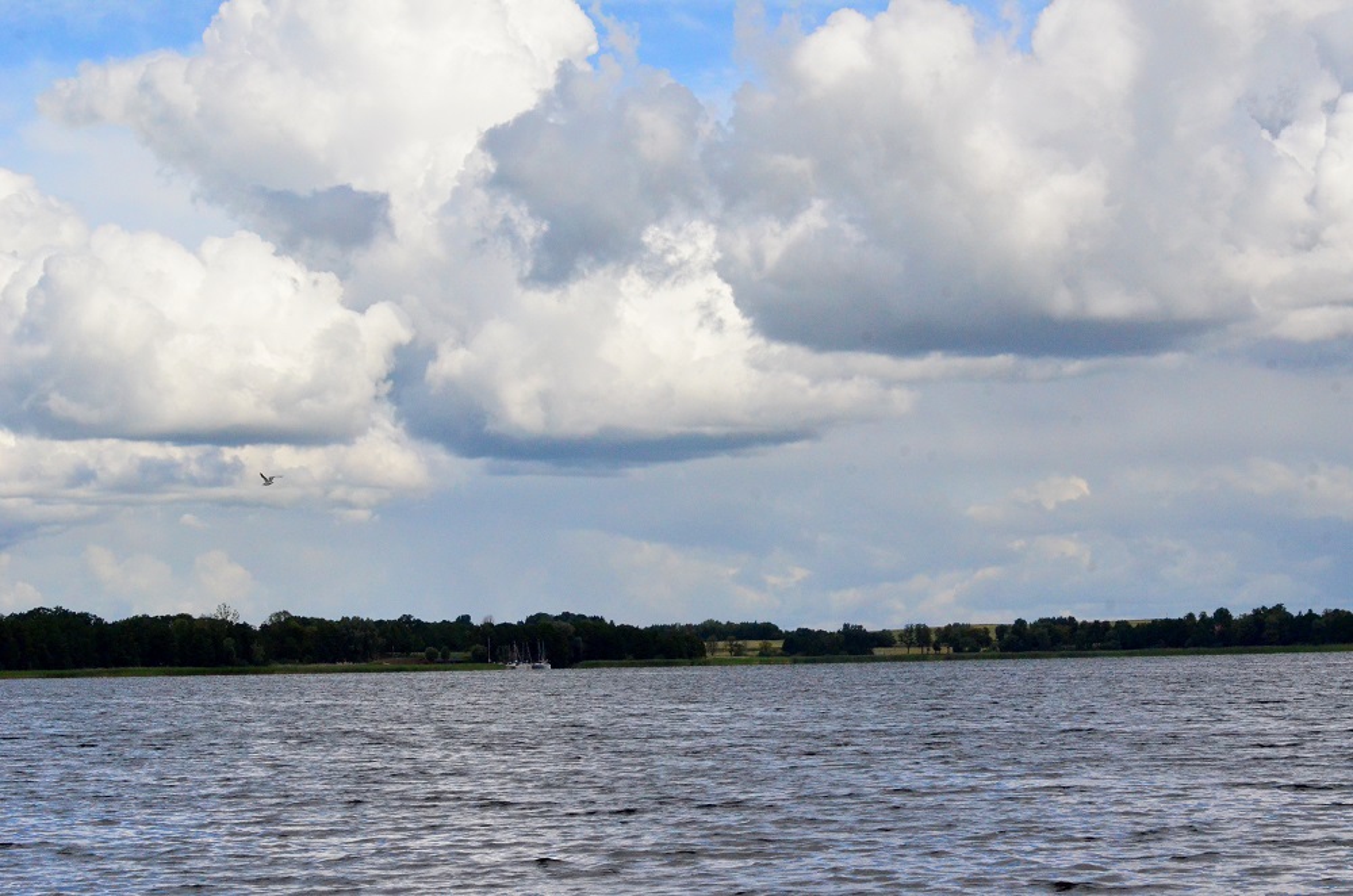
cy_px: 448
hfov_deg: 19.5
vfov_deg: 13.0
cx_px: 676
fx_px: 3937
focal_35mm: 105
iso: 3200
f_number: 16
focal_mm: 70
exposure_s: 1/4000
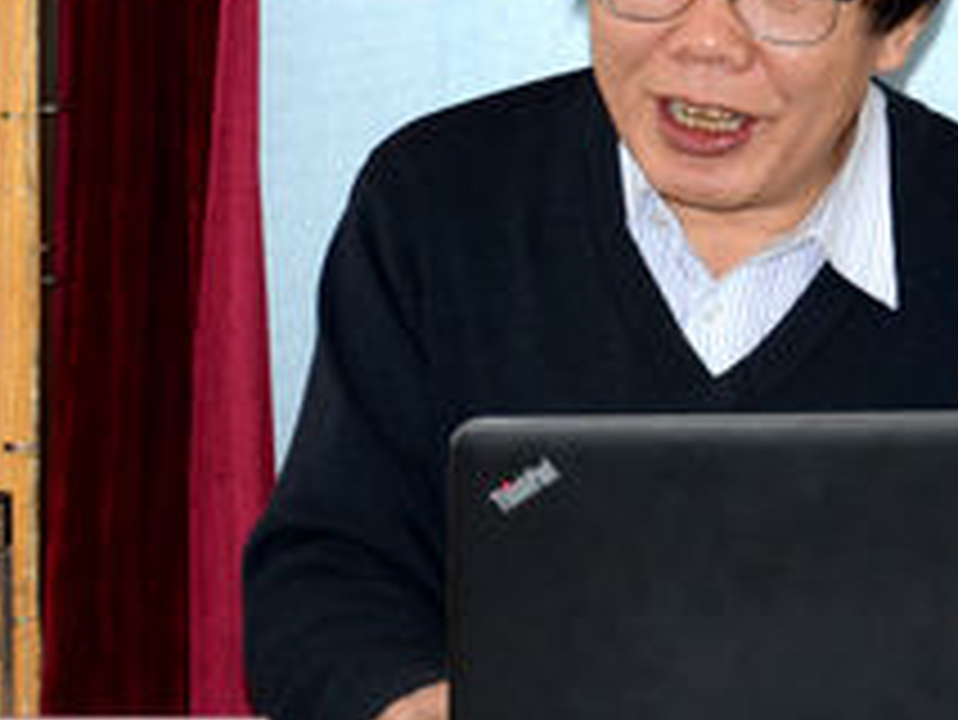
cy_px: 34
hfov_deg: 7.4
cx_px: 706
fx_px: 7393
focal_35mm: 267
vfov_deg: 5.6
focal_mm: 66
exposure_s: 1/60
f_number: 5.3
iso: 500
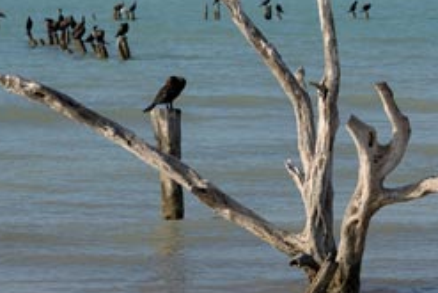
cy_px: -5
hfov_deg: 7.9
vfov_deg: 5.3
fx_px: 3165
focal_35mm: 260
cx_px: 305
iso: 640
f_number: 9
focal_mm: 107
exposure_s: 1/3200
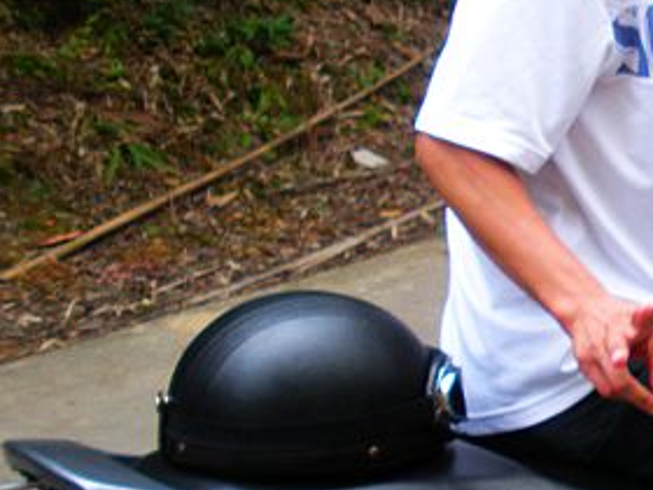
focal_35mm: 90
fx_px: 1698
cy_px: 204
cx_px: 760
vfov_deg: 16.4
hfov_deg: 20.5
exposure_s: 1/102
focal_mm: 6.3
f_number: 3.5
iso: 100
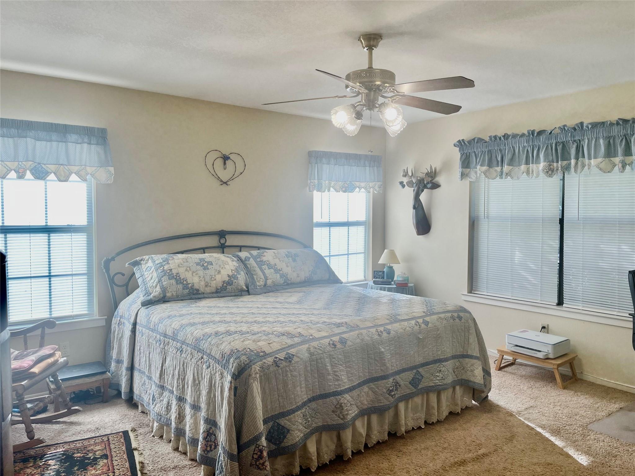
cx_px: 318
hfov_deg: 67.3
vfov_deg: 53.1
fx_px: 477
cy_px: 238
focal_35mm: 26
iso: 32
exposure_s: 1/151
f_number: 1.6
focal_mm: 4.2
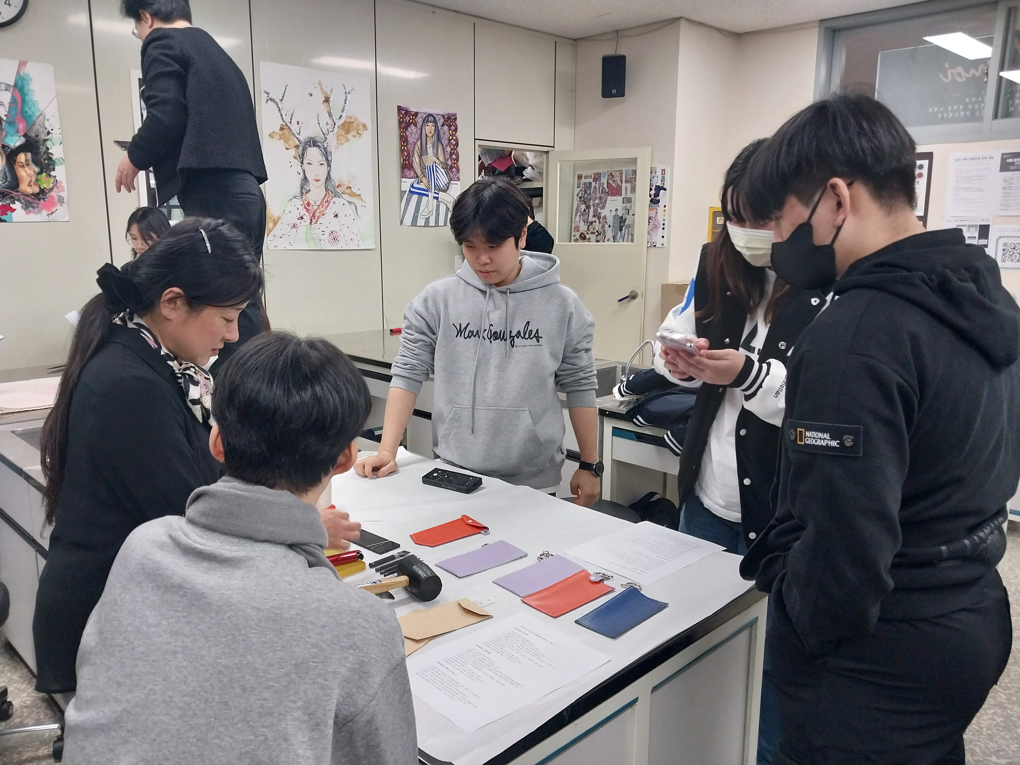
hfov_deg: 67.3
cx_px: 510
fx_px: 766
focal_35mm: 26
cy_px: 382
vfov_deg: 53.1
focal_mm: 4
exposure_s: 1/60
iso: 125
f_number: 1.8
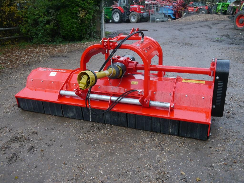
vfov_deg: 44.2
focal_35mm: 32
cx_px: 122
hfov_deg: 56.8
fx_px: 226
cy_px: 92
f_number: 3.8
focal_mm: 16
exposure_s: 1/60
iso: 640
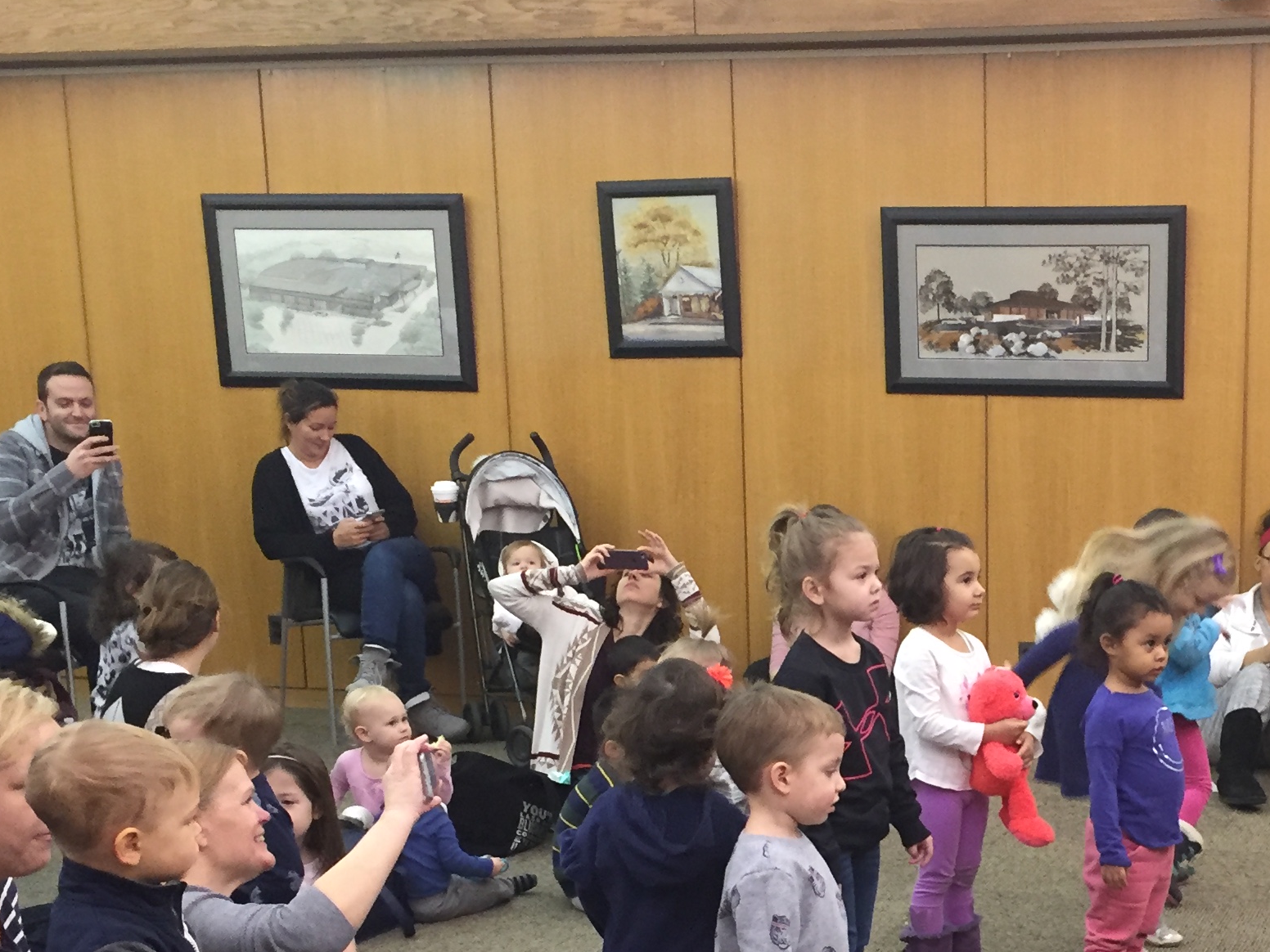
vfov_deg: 23.4
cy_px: 842
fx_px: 2238
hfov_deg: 30.9
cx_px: 1013
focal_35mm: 61
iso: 160
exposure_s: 1/30
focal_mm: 4.15
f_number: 2.2
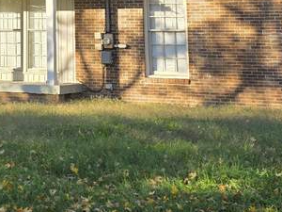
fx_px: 798
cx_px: -27
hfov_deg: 19.2
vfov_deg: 14.2
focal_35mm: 98
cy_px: -102
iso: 80
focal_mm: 6.3
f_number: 1.7
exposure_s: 1/1418
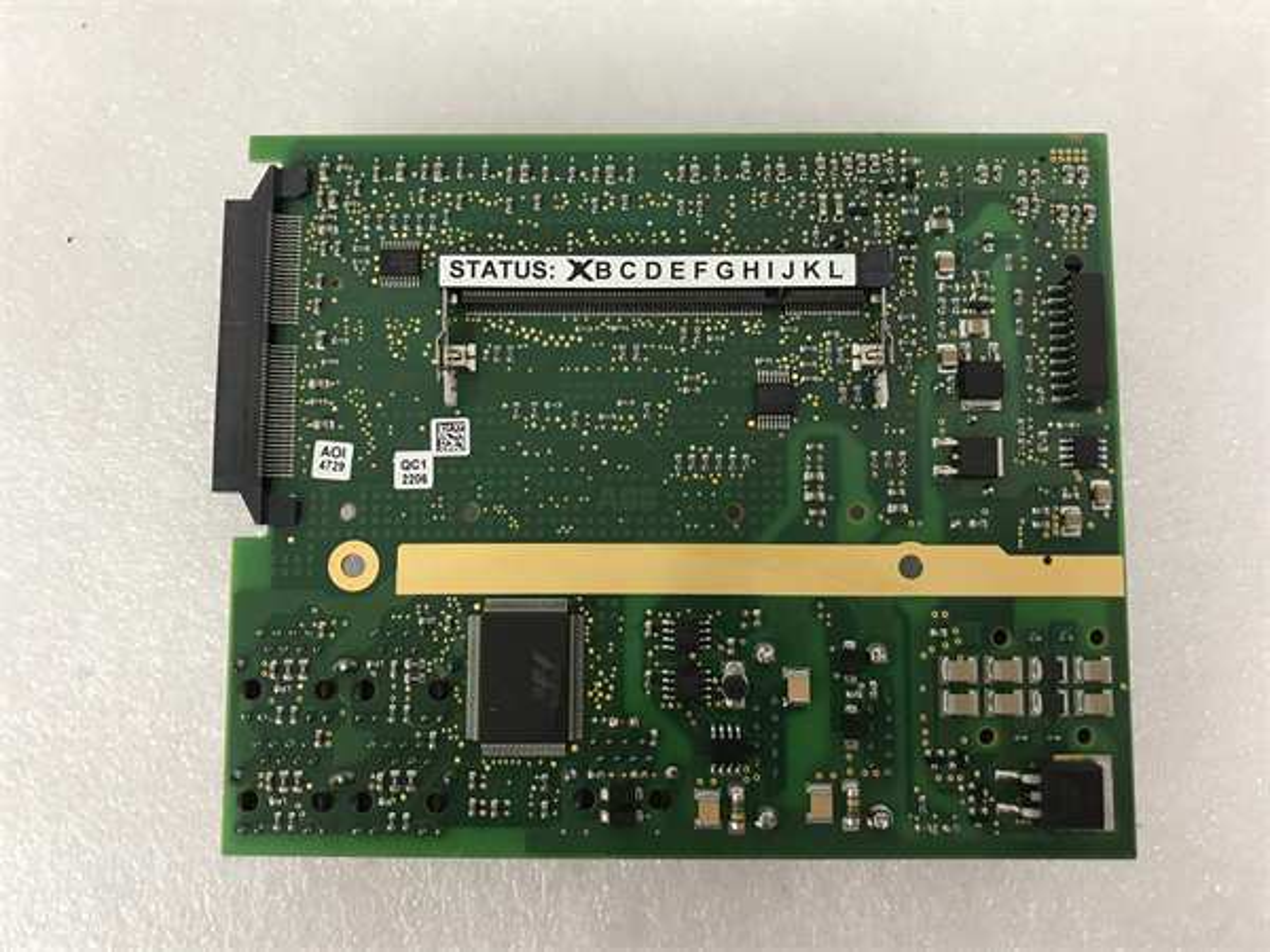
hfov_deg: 63.4
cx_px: 635
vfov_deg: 49.7
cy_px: 476
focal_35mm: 28
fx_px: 1027
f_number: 1.8
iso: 50
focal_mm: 3.99
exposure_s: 1/17
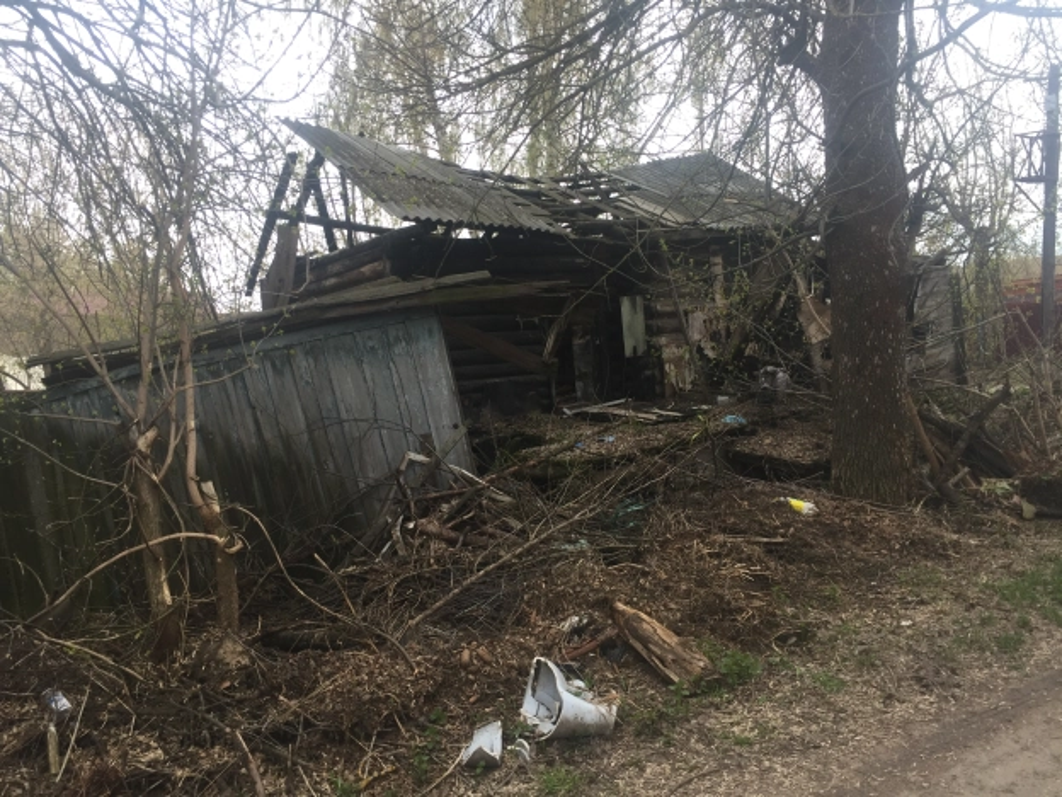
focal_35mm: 29
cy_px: 398
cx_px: 531
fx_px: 890
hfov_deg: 61.7
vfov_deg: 48.2
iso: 32
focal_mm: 4.15
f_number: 2.2
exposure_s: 1/159
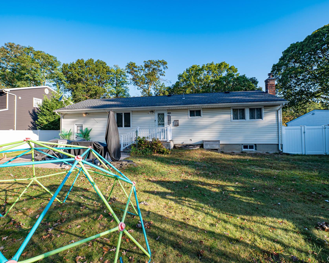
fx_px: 156
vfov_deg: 80.4
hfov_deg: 93.1
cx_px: 167
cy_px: 131
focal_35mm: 16
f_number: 9
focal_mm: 14
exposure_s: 1/320
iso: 400
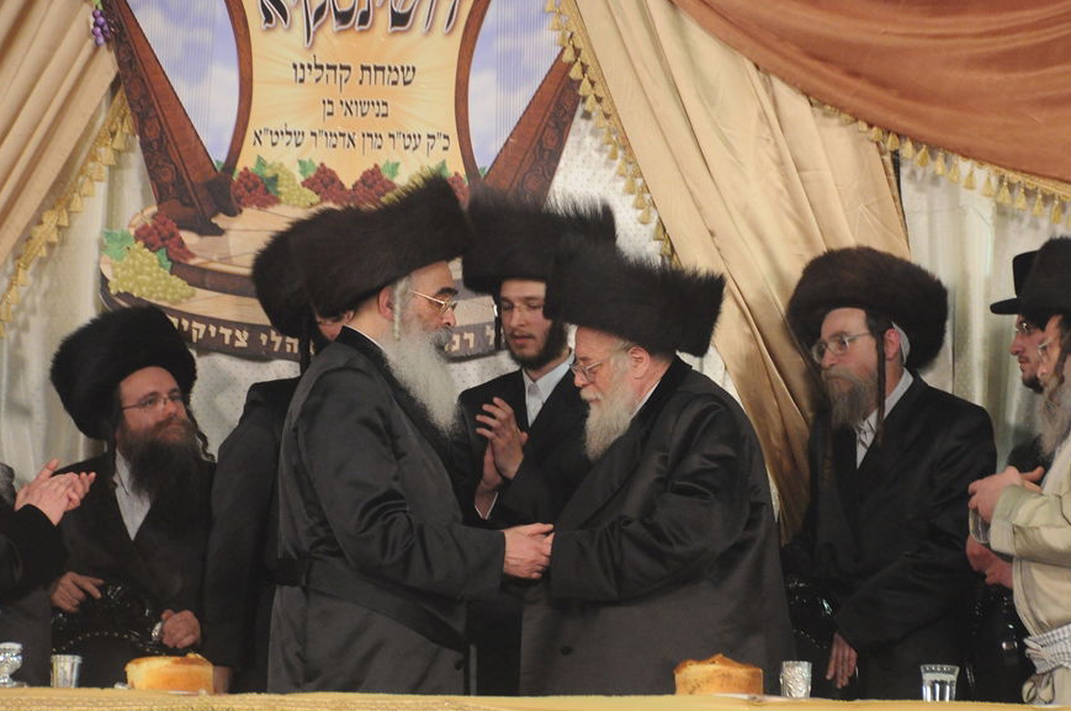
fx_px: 6299
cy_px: 416
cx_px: 603
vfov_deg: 6.5
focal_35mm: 212
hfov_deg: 9.7
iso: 2000
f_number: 5.3
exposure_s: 1/30
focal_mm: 120
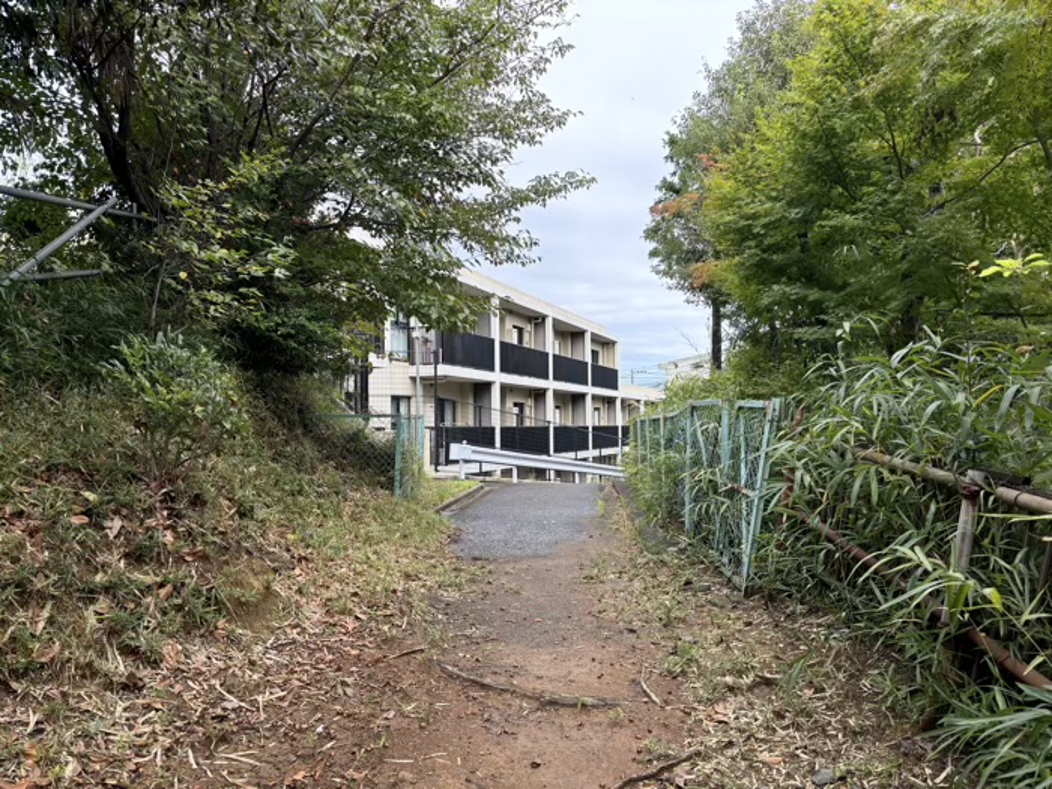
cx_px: 526
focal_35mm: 26
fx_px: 790
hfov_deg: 67.3
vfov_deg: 53.1
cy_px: 394
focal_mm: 5.96
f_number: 1.6
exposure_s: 1/688
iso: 50
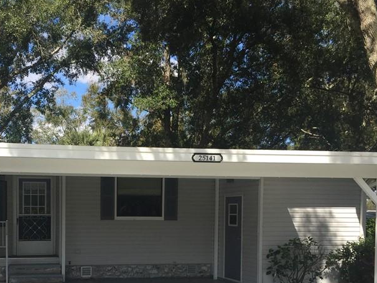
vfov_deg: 28.9
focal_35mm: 49
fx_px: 534
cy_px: 236
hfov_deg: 38.0
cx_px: 101
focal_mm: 4.15
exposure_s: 1/1364
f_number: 2.2
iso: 32
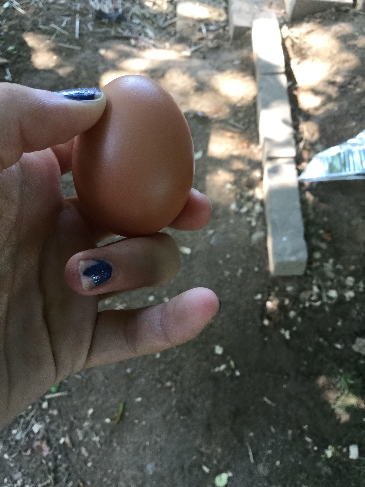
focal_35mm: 31
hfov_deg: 45.4
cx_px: 182
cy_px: 244
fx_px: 436
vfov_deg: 58.4
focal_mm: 3.3
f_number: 2.4
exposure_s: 1/30
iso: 40
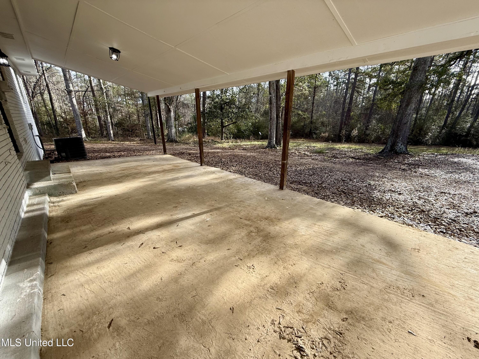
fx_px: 194
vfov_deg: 85.7
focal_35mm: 14
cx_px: 240
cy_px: 180
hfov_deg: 102.1
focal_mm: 2.22
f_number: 2.2
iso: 50
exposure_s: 1/319
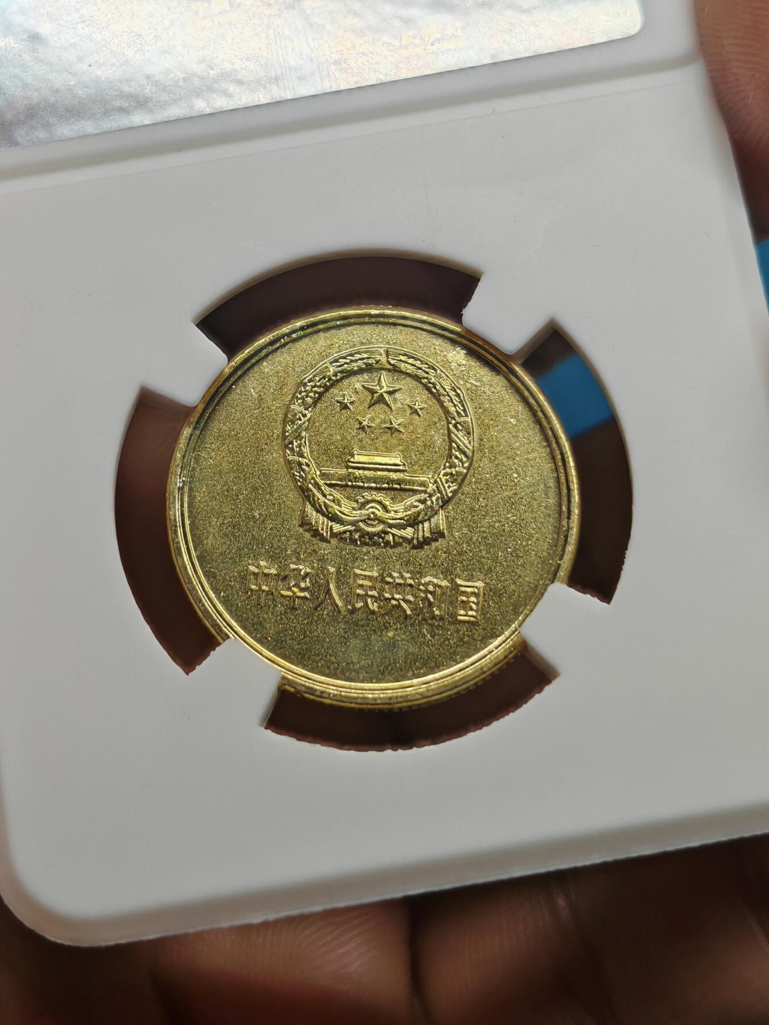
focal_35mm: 96
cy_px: 517
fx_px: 2843
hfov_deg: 15.4
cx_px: 383
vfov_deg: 20.4
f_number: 1.6
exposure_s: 1/600
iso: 50
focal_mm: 7.62
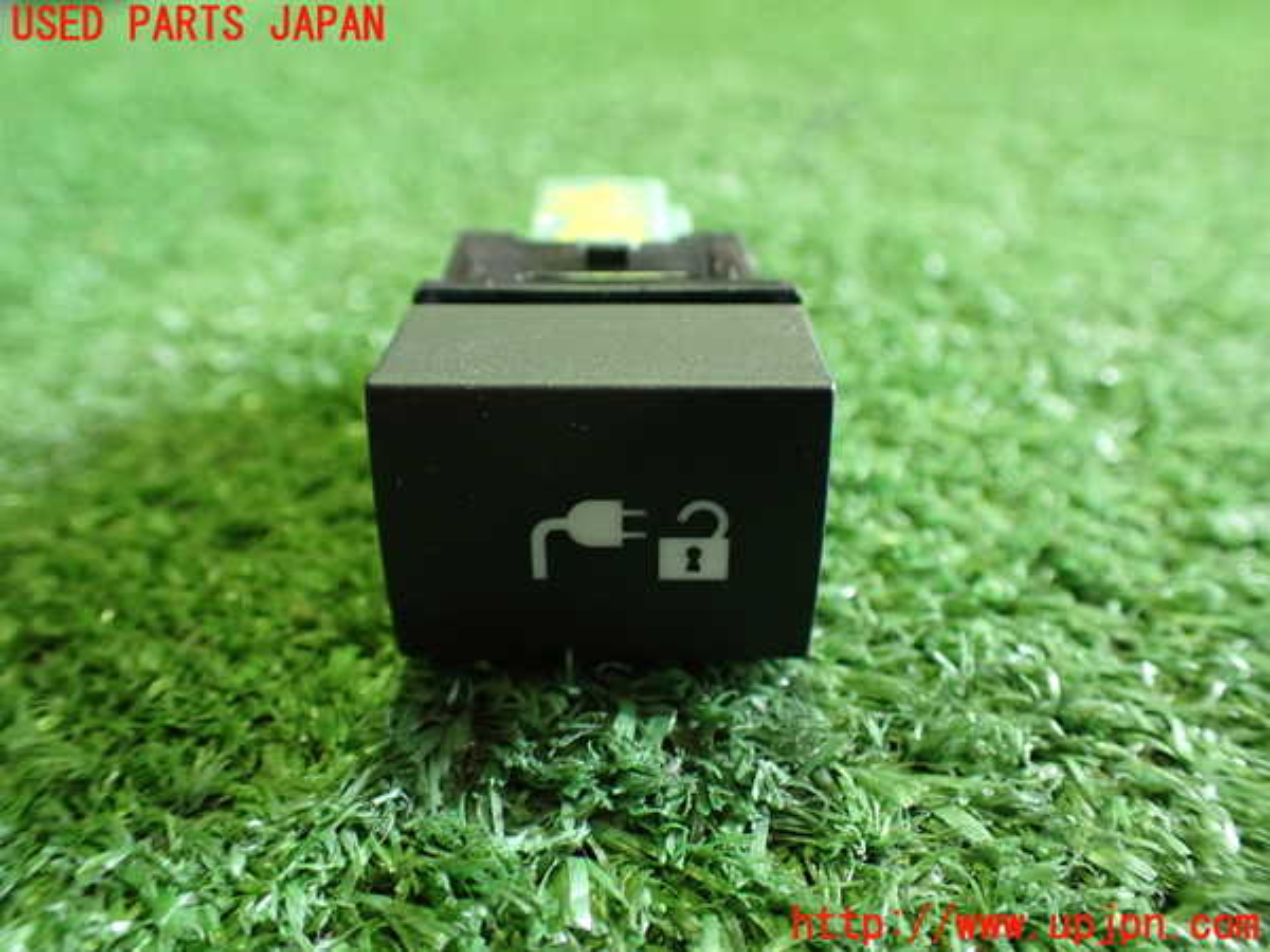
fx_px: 1101
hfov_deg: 60.0
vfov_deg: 46.8
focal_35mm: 30
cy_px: 476
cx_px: 635
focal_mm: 5.4
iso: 800
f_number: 2.3
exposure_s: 1/40
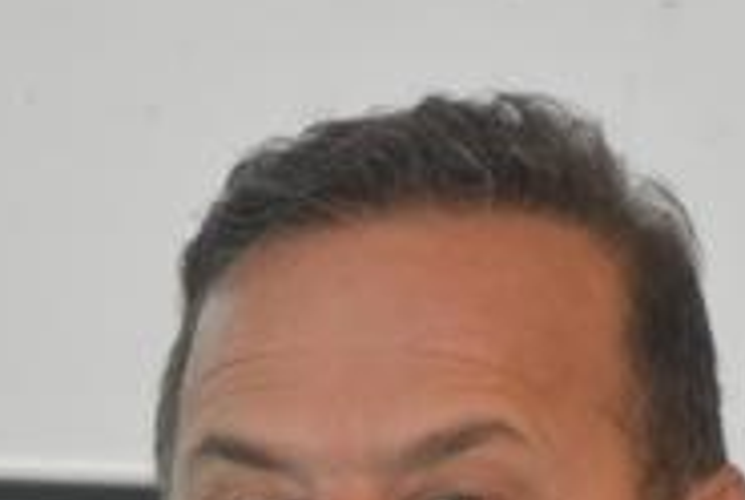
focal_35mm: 697
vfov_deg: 2.0
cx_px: 409
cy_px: 770
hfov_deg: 3.0
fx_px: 14447
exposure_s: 1/60
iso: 2500
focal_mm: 140
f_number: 5.6
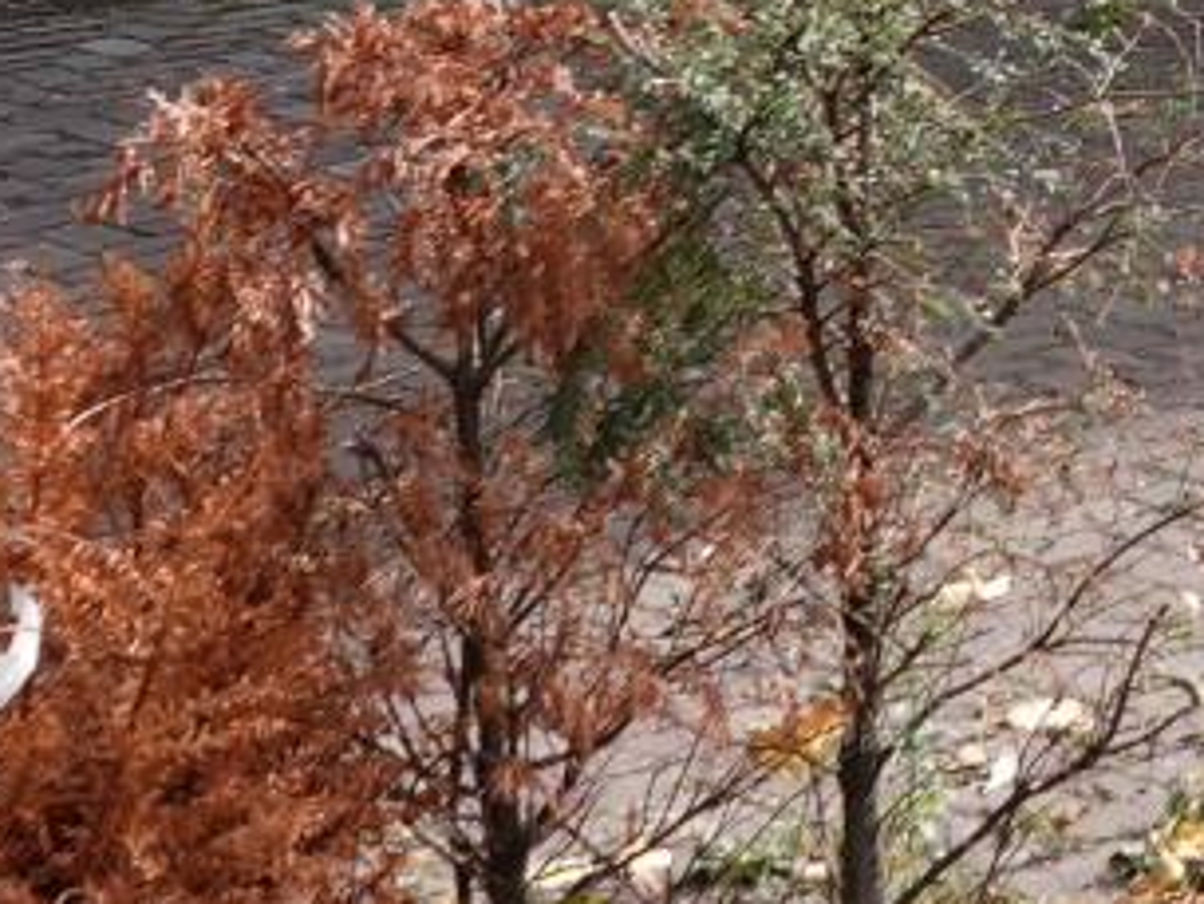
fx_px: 4976
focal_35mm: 143
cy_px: -549
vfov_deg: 10.0
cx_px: 2416
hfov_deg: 12.2
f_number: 3.2
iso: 100
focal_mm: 10.38
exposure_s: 1/250
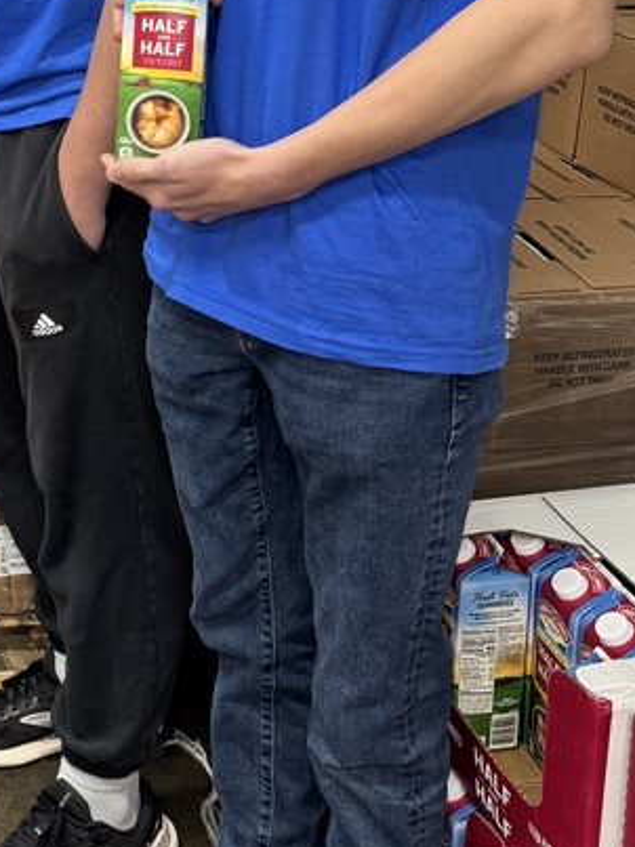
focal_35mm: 61
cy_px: 2
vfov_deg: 29.6
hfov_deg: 22.4
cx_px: -97
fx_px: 1493
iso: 200
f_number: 1.78
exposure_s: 1/121
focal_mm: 6.76
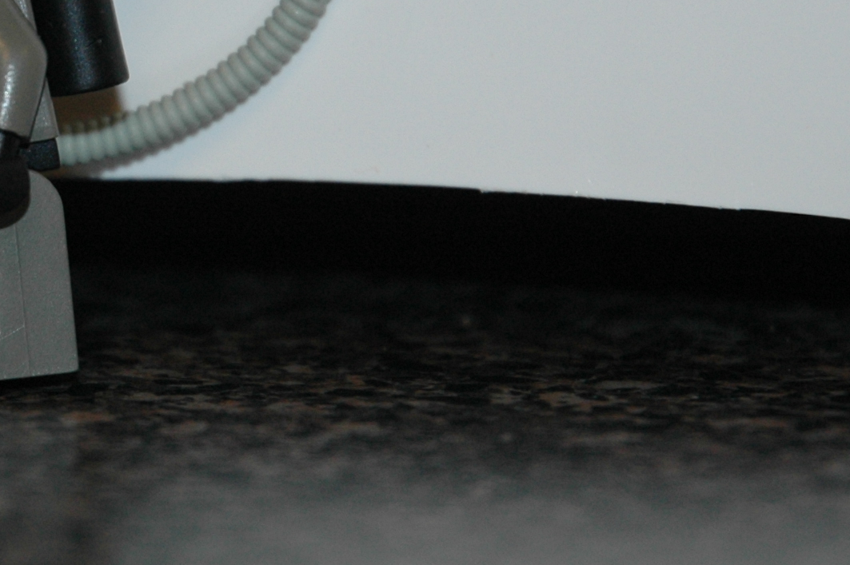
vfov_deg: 4.6
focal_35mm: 297
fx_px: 7007
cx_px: 0
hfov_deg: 6.9
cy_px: 94
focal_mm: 70
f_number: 4.5
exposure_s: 1/60
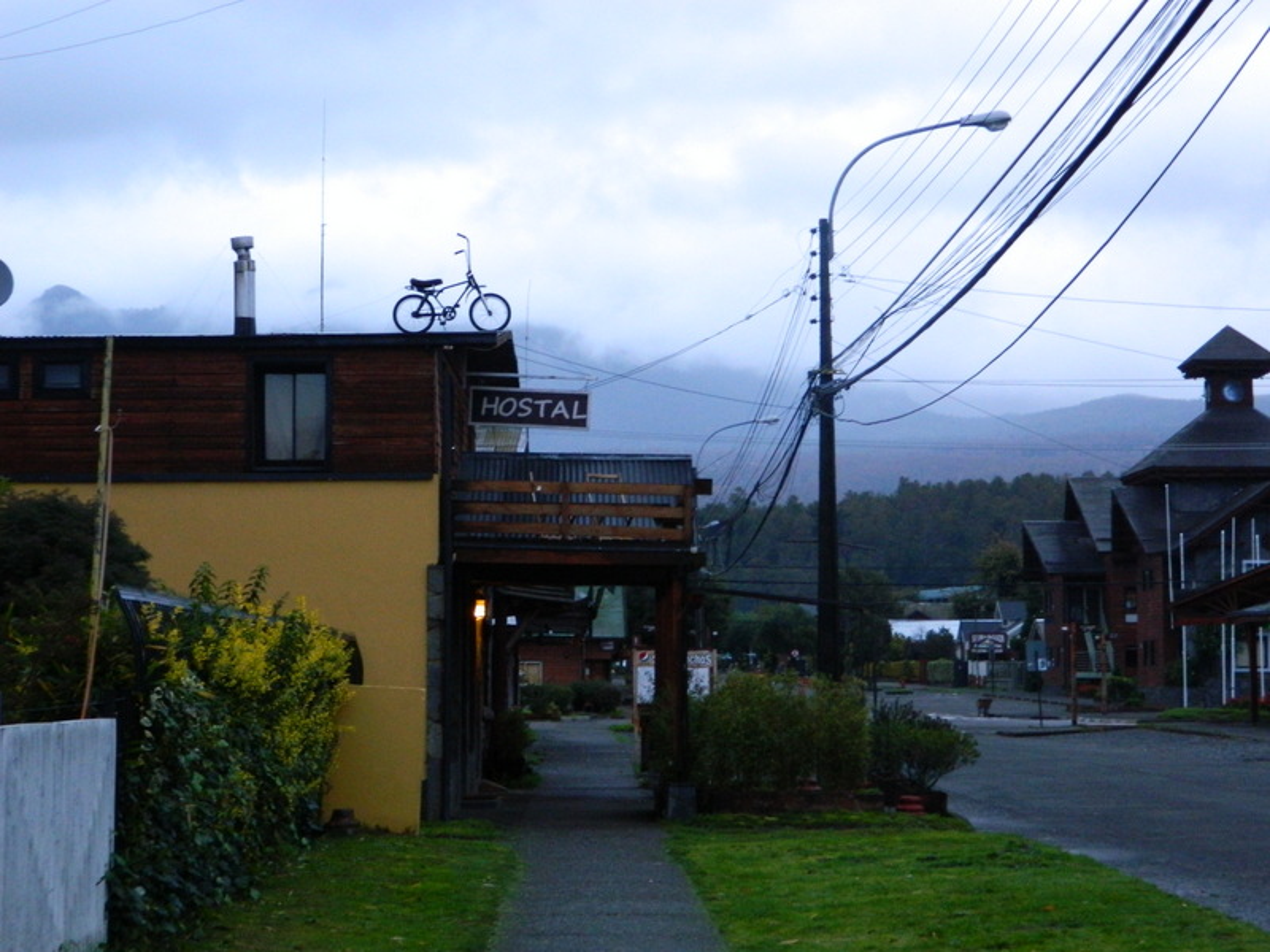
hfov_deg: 23.3
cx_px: 635
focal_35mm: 84
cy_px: 476
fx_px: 3082
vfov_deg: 17.6
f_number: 4.2
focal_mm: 15.1
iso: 400
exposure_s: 1/25
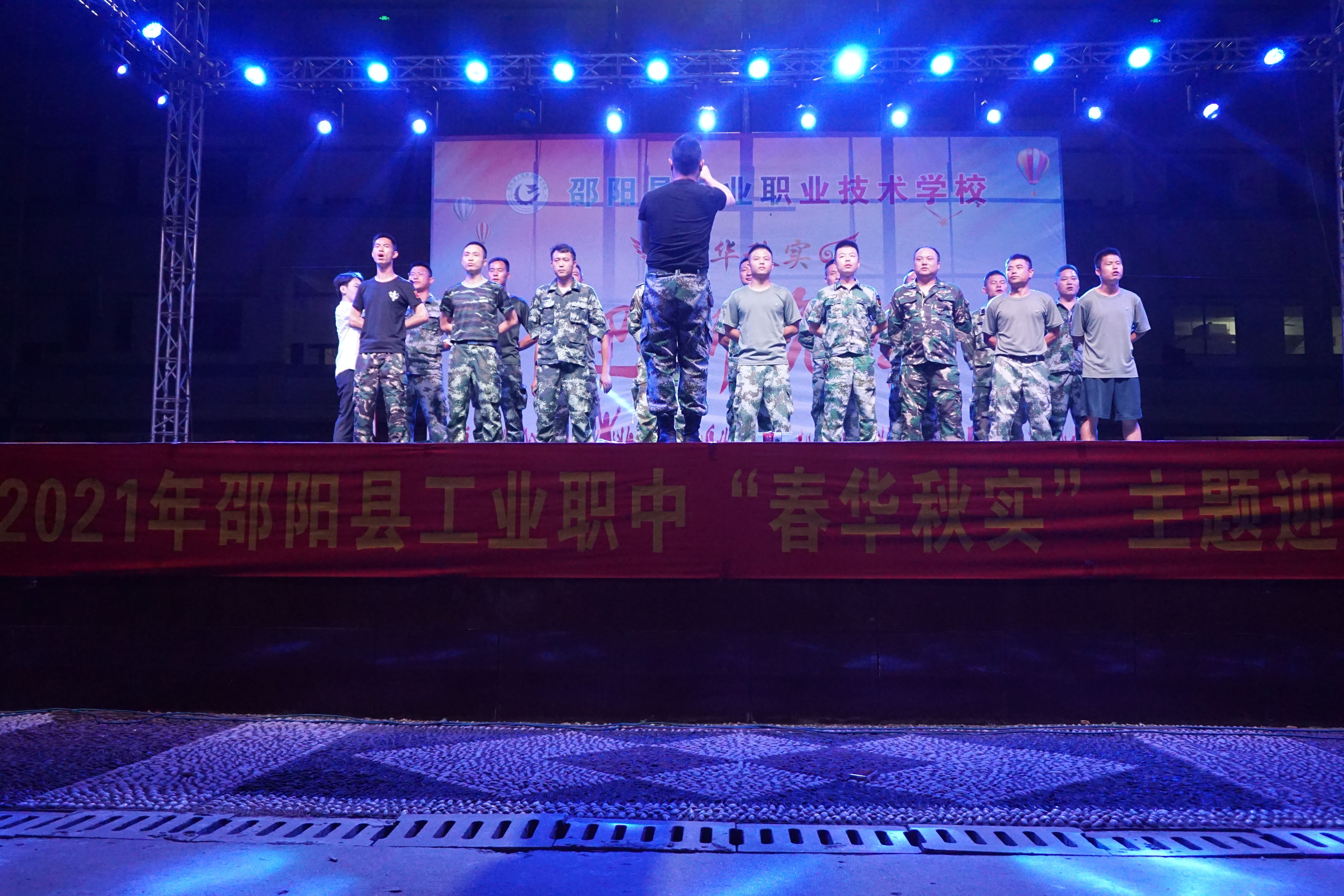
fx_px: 1176
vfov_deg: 41.7
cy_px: 448
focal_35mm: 32
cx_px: 672
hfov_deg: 59.5
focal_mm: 21
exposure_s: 1/160
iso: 3200
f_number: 4
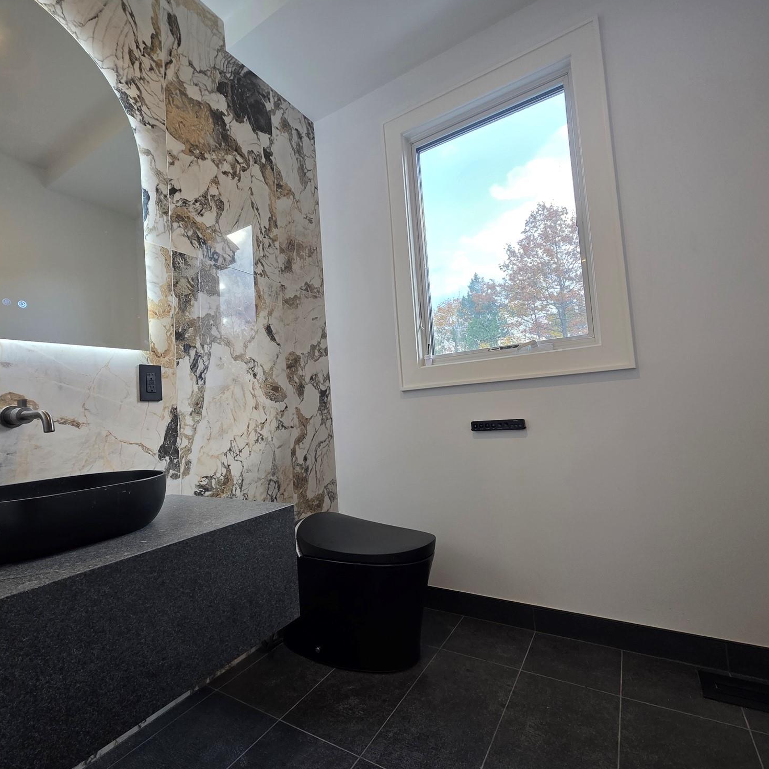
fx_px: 402
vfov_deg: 87.4
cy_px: 394
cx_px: 345
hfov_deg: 87.1
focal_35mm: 16
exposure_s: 1/120
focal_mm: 2.2
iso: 160
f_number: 1.9
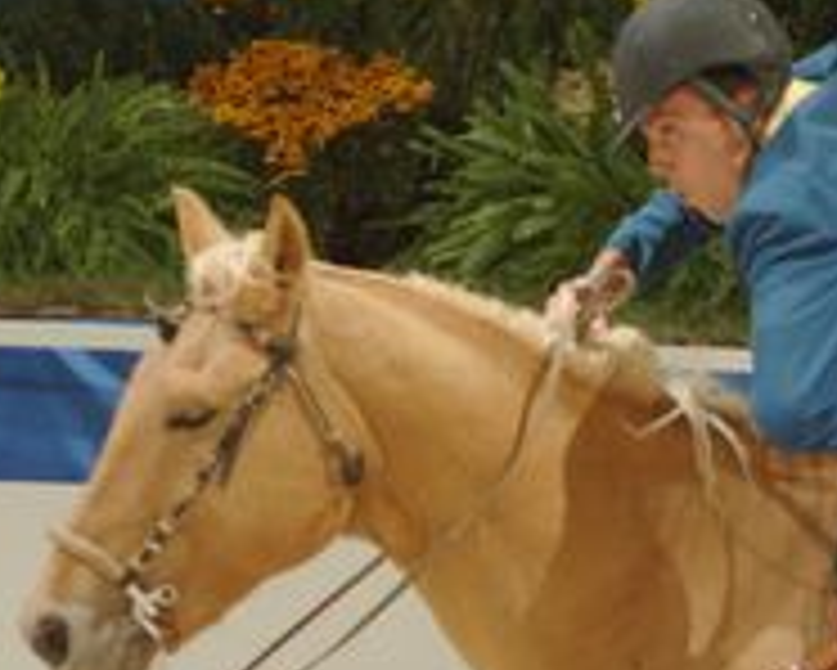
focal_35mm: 822
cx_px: 1152
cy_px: 717
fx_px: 20373
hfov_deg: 2.4
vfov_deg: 1.9
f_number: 5
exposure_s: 1/200
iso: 250
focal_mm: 170
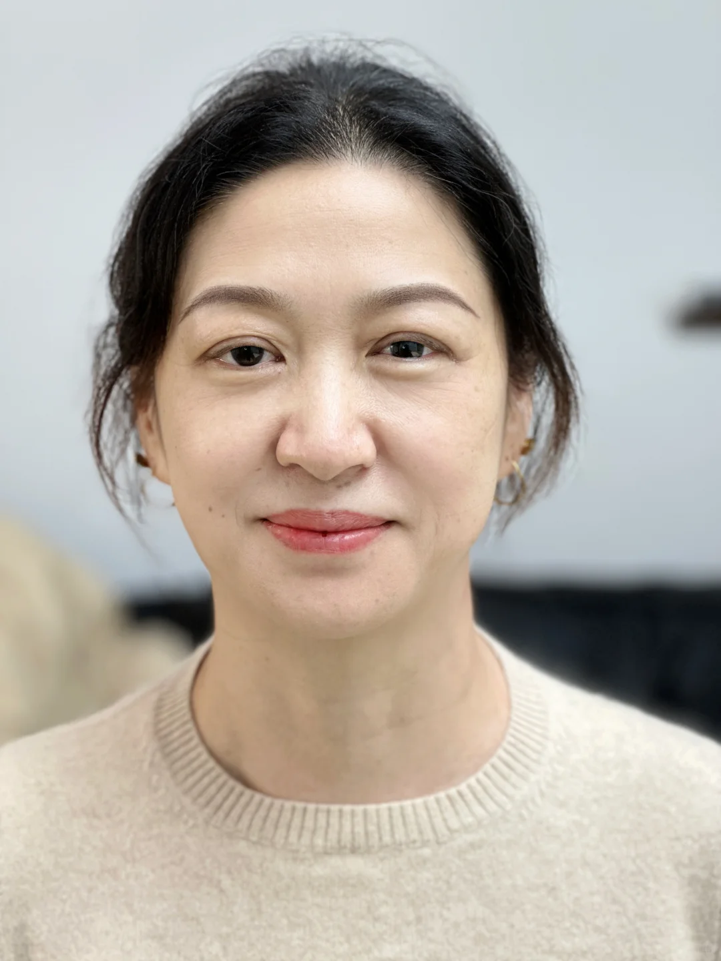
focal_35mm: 77
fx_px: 2138
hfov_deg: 19.1
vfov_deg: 25.3
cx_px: 360
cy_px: 480
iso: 125
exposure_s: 1/100
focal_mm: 9
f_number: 2.8
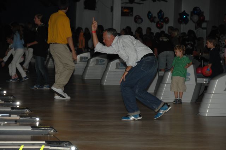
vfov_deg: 8.1
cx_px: 113
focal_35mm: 168
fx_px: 1053
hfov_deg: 12.2
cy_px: 75
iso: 200
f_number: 5.3
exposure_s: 1/125
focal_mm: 112
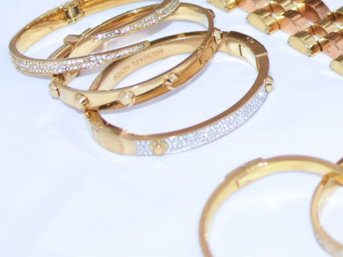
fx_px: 1871
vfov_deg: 7.7
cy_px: -114
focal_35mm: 189
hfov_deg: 10.0
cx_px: 566
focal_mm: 35
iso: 800
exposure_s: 1/80
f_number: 2.8
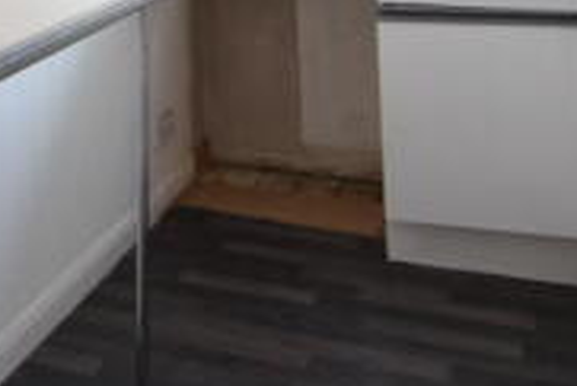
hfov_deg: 31.8
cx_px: 49
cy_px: -203
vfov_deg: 19.6
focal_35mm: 60
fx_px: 959
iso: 100
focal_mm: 11
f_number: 2.8
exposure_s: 1/25
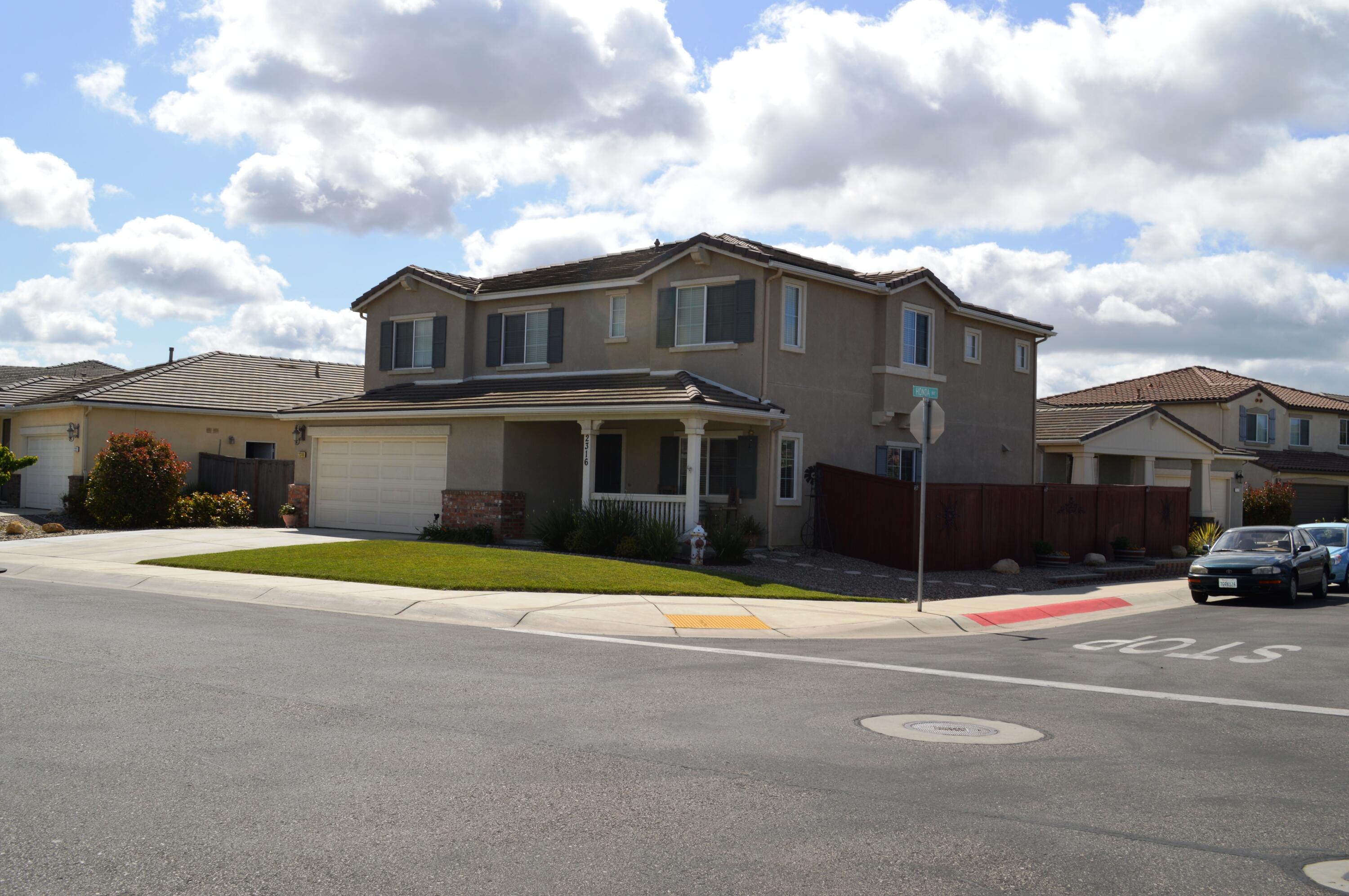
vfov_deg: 36.8
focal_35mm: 36
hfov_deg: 53.2
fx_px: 1348
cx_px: 674
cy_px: 448
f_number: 10
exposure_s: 1/200
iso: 100
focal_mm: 24
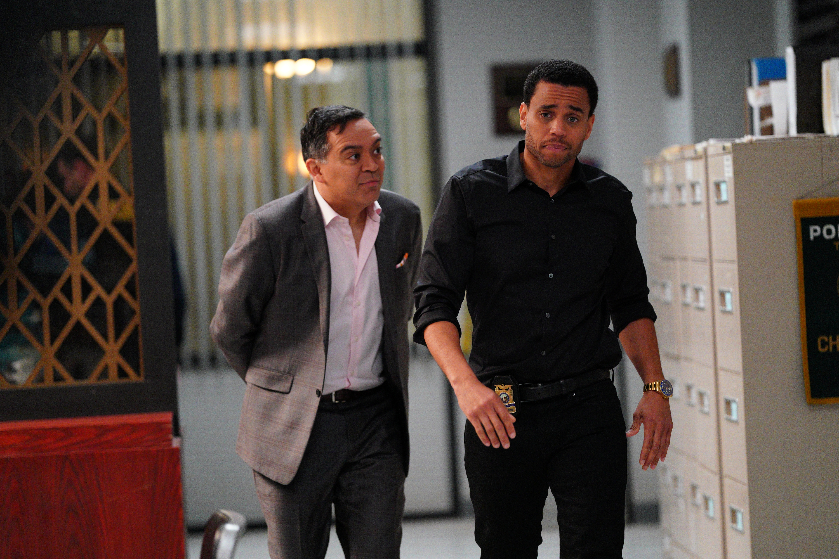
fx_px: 3146
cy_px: 280
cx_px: 420
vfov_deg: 10.2
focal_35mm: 135
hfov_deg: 15.2
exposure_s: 1/400
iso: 6400
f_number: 1.8
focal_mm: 135
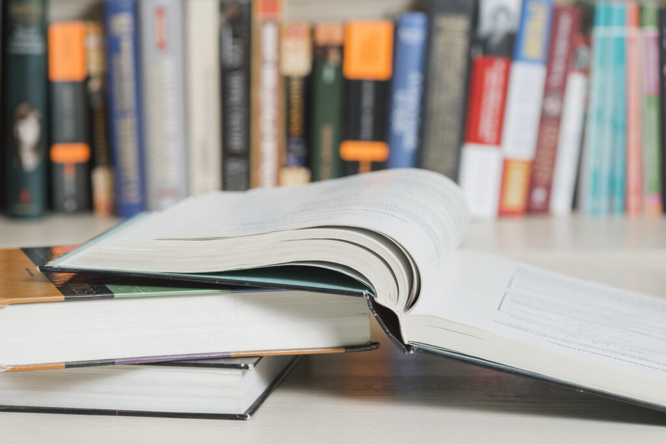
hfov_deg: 19.5
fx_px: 1943
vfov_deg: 13.0
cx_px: 333
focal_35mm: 105
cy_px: 222
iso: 160
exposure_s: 1/160
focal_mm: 105
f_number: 6.3
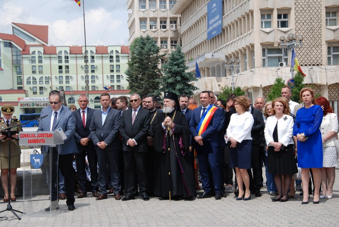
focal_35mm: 75
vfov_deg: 18.2
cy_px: 114
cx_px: 170
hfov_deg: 27.0
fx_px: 707
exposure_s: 1/200
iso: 100
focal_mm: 50
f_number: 7.1
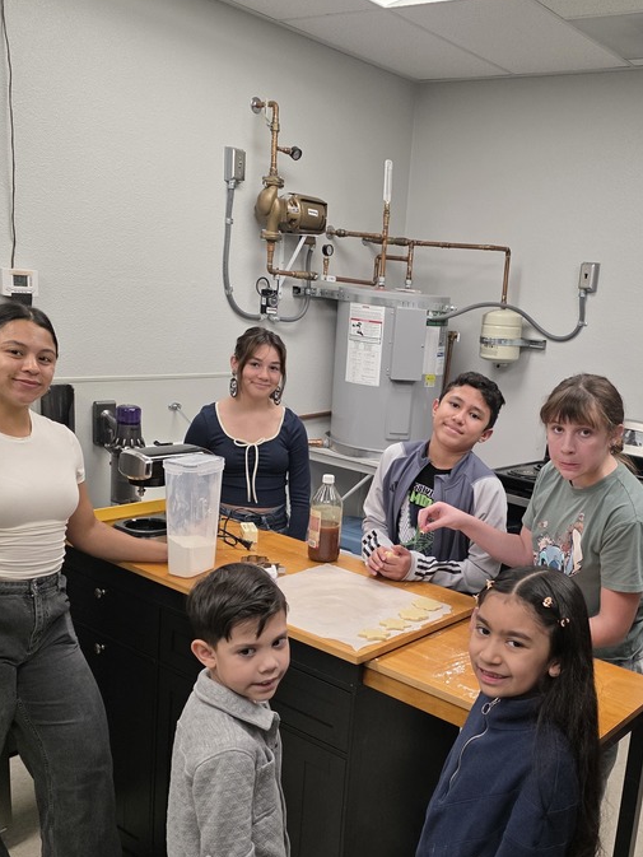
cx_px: 441
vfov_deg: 52.4
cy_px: 495
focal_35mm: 35
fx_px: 867
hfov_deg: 40.1
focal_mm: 6.3
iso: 160
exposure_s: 1/180
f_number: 1.7
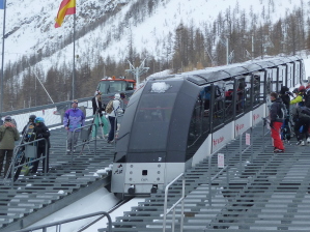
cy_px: 78
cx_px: 223
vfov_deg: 19.1
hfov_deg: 25.1
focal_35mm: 77
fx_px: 689
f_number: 4.3
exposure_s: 1/400
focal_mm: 8.6
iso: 125
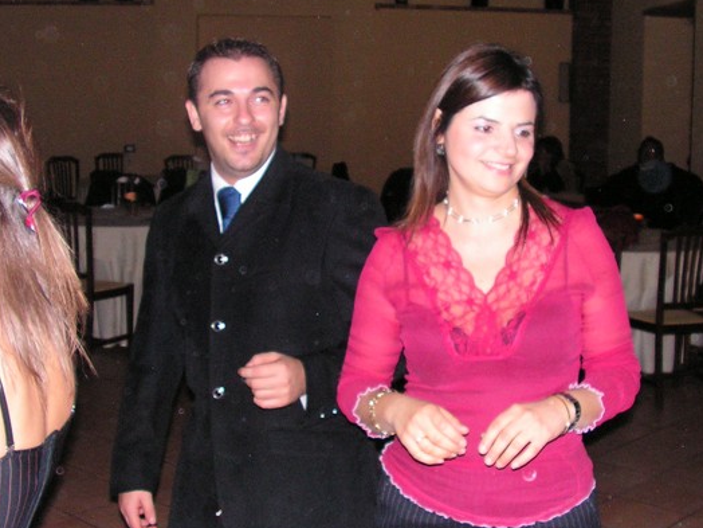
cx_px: 376
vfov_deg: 26.6
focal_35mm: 55
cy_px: 253
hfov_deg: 34.9
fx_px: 1117
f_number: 3.2
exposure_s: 1/40
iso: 200
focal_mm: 6
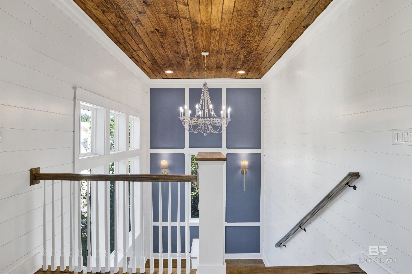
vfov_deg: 67.4
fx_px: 206
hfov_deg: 90.0
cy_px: 137
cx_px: 206
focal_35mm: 18
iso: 200
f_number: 11
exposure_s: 1/10
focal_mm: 18
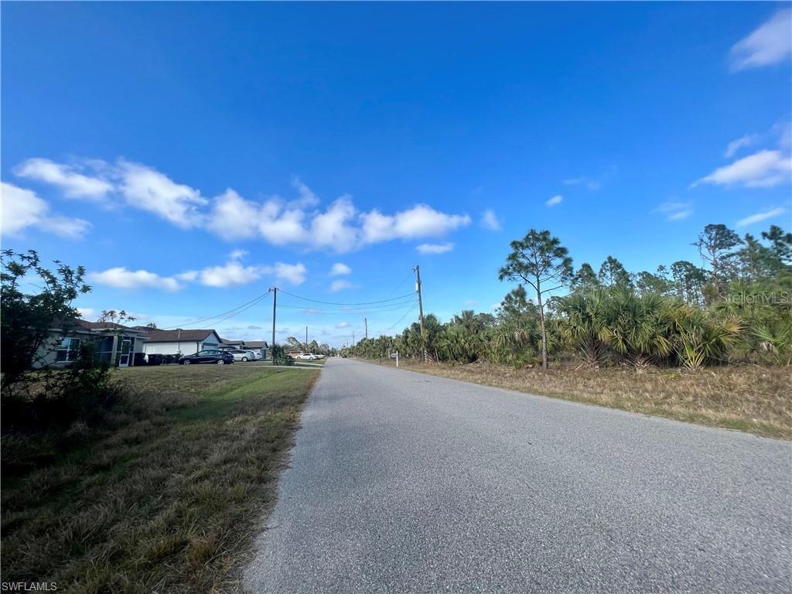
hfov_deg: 106.2
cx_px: 396
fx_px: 297
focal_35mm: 13
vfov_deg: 89.9
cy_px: 297
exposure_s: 1/1647
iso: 32
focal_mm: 1.57
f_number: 1.8
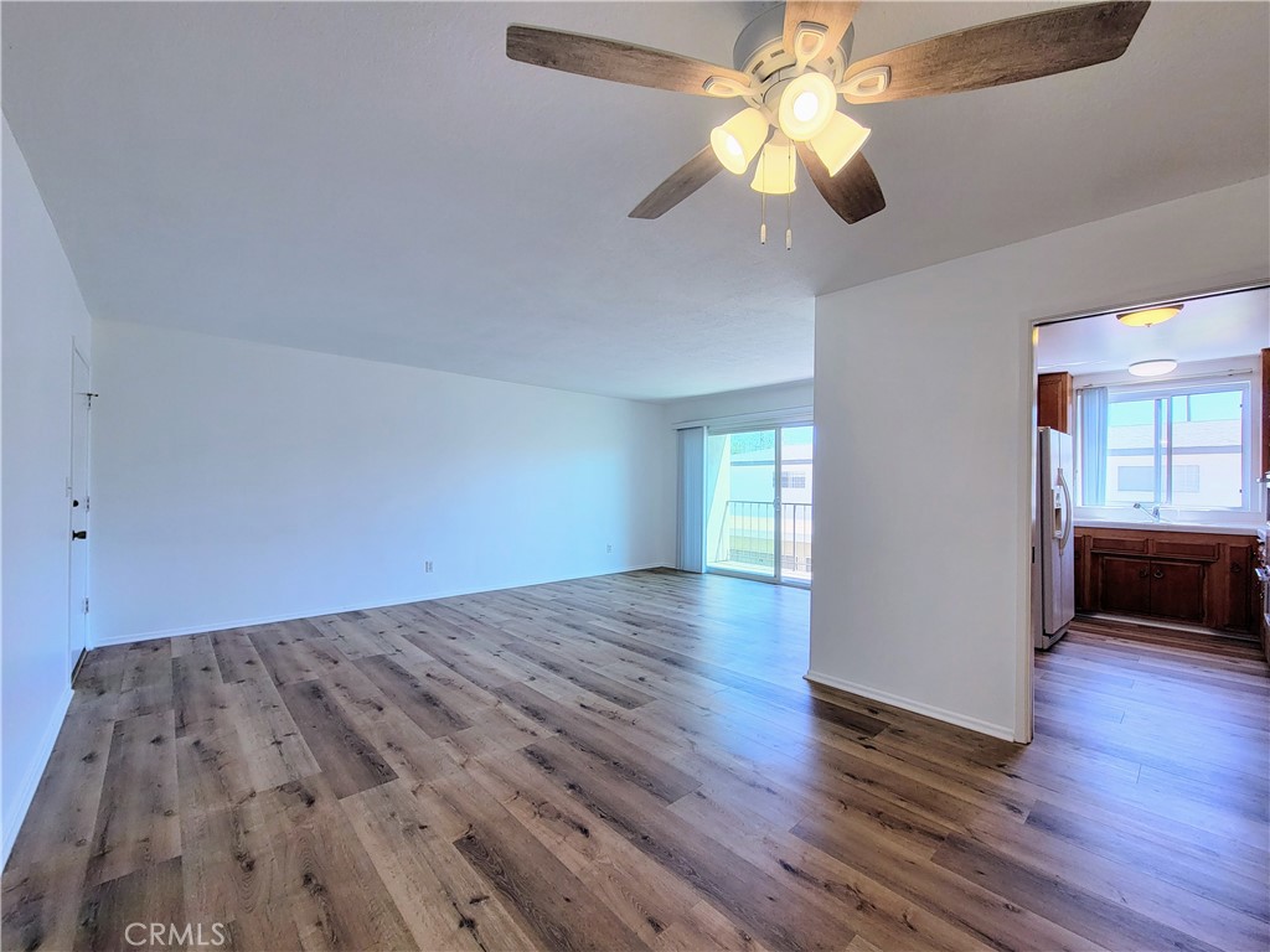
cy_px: 476
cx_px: 635
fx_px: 477
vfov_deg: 89.9
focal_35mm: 13
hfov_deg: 106.2
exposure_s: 1/120
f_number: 2.2
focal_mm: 2.2
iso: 64
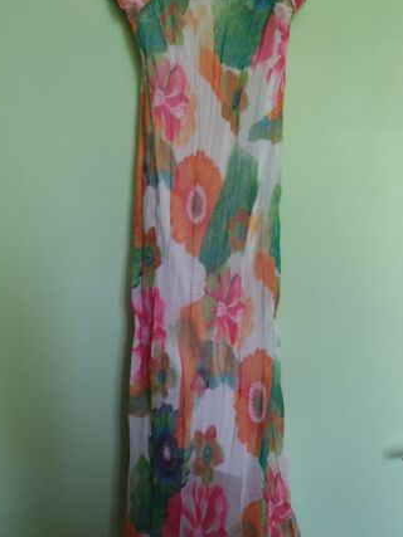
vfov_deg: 47.6
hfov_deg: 36.8
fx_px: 606
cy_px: 317
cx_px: 210
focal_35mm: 39
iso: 622
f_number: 1.79
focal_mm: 4.74
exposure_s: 1/33
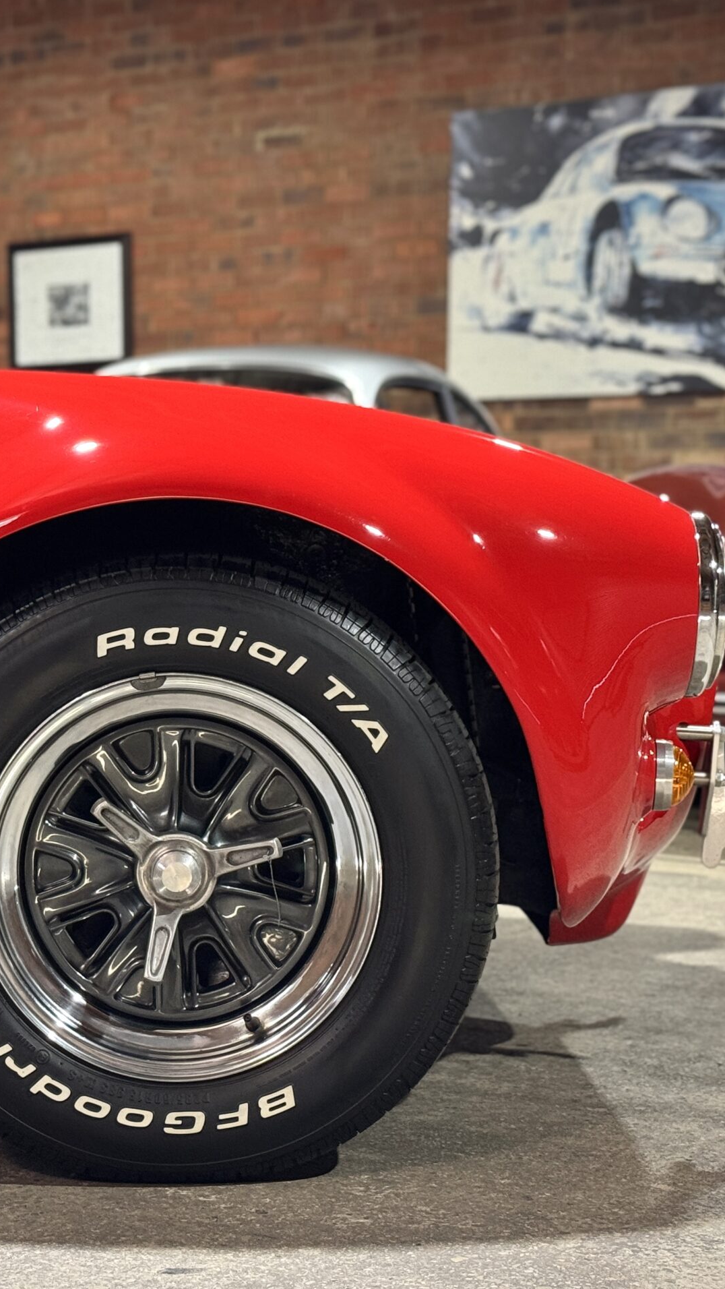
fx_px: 2391
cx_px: 197
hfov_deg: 17.2
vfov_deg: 30.1
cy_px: 643
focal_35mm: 70
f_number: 1.78
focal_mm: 6.76
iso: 320
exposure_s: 1/40
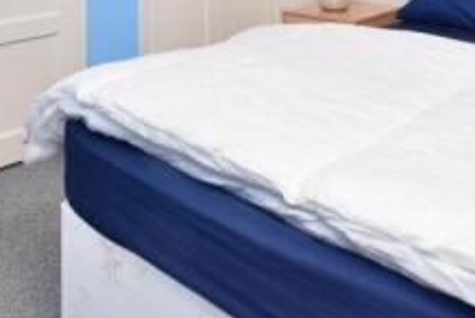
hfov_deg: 43.2
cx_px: 300
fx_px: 595
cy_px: -95
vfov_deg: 25.7
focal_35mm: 45
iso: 800
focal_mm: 10
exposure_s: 1/80
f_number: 8
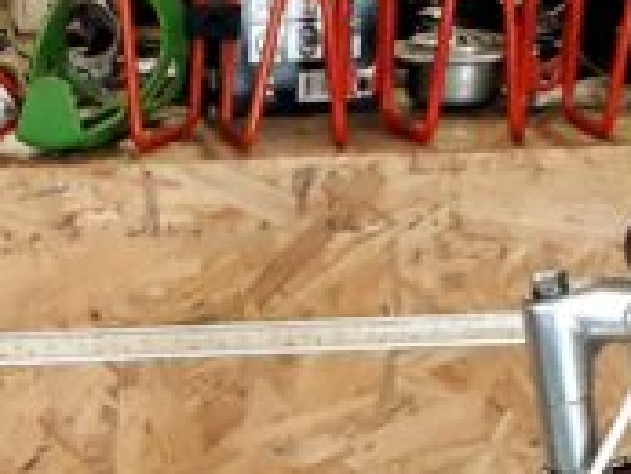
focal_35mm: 160
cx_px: -204
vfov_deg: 8.4
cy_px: 1192
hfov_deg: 12.0
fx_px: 2919
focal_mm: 3.6
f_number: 1.9
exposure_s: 1/50
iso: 125
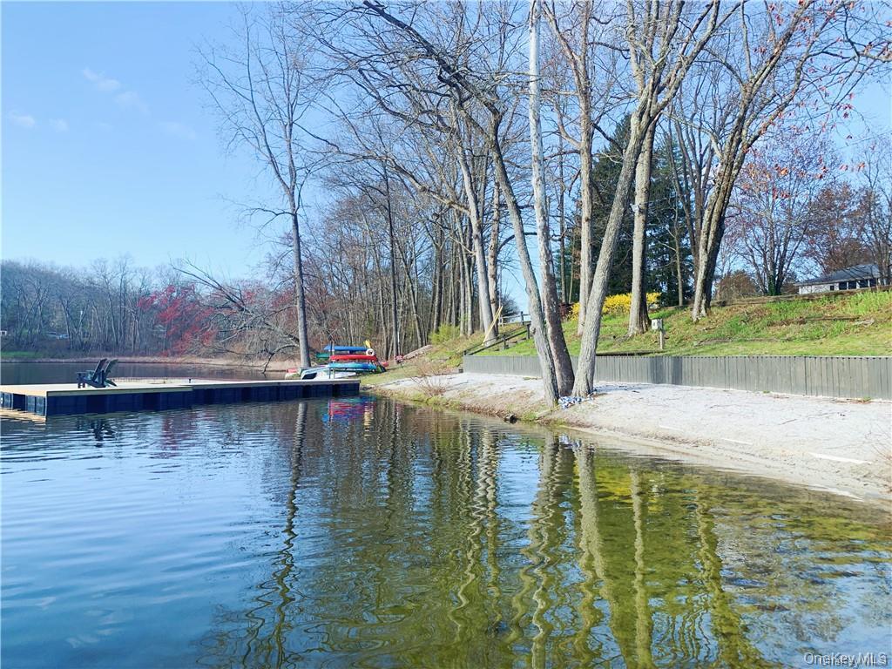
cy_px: 334
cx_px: 446
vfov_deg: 53.1
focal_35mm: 26
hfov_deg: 67.3
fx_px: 670
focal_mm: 4.25
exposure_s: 1/643
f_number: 1.8
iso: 25
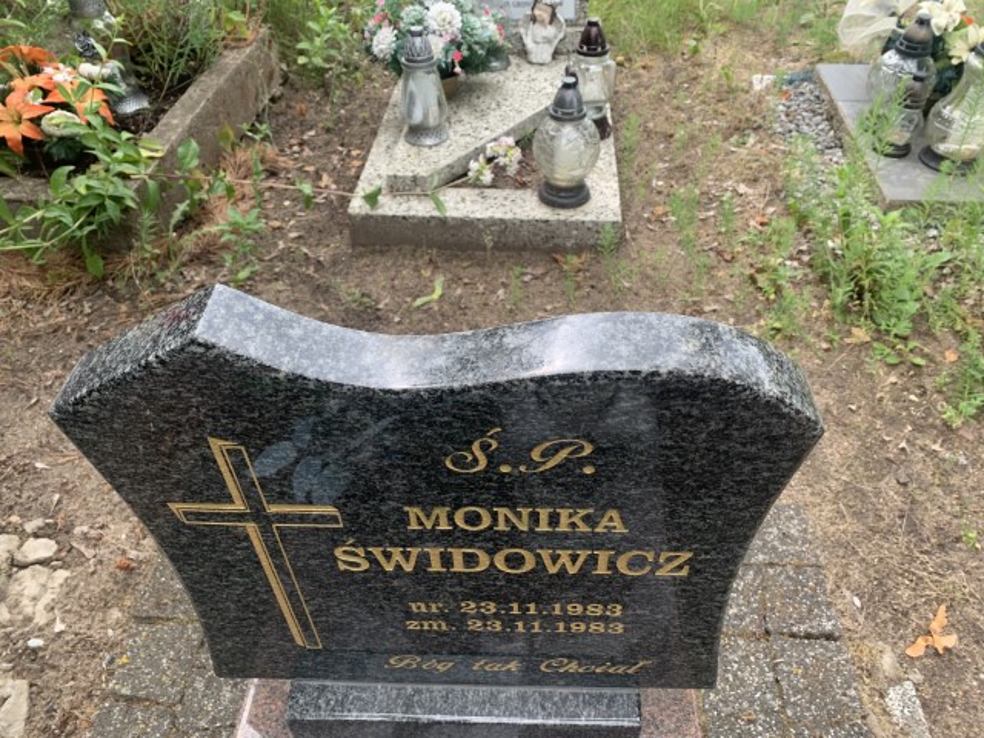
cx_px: 492
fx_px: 739
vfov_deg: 53.1
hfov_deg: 67.3
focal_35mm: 26
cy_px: 369
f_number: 1.8
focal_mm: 4.25
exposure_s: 1/122
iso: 32
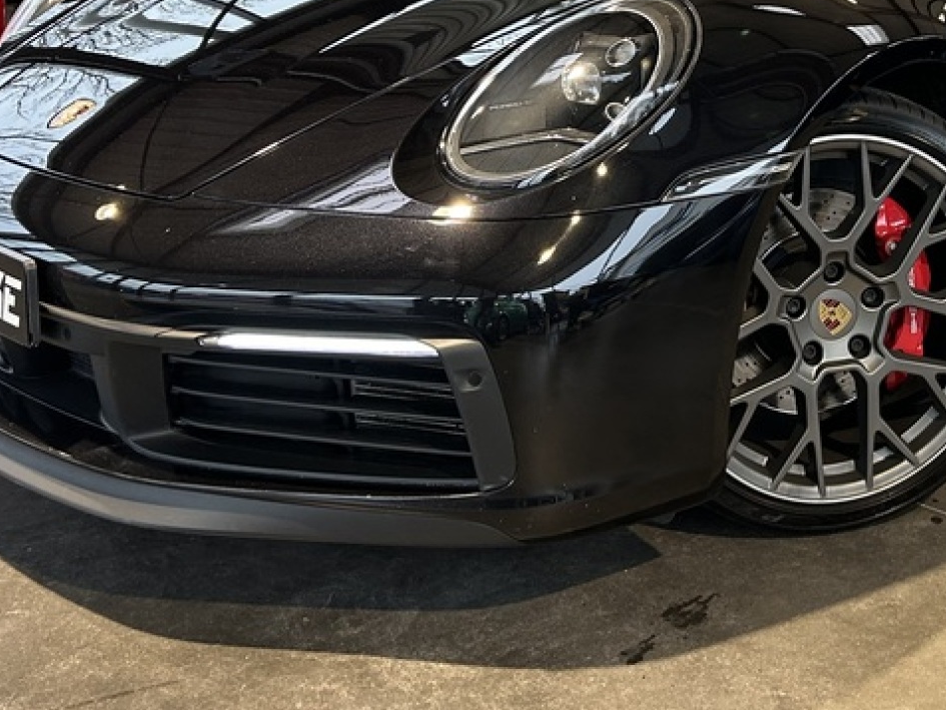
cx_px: 669
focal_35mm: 55
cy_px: 39
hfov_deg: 34.4
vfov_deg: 25.5
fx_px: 1503
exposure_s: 1/50
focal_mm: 5.7
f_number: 1.5
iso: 125
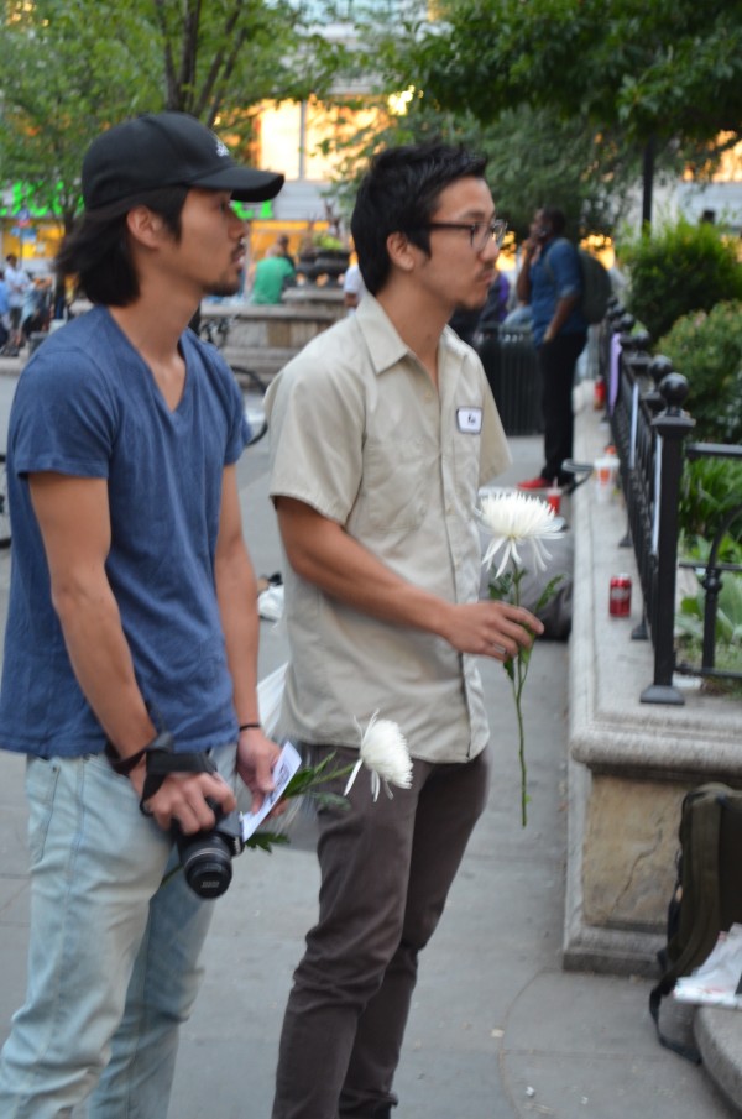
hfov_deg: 16.5
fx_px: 2560
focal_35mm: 82
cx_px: 371
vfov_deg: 24.7
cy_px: 560
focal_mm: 55
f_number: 5.6
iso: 800
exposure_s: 1/10
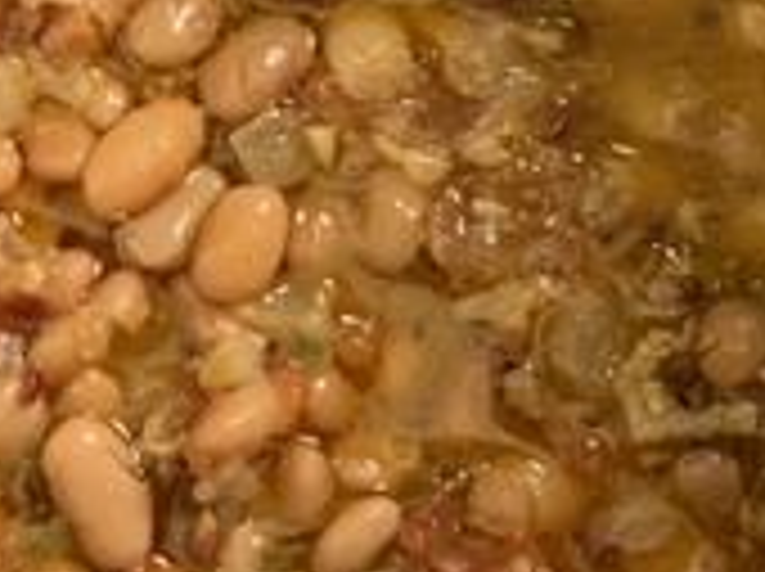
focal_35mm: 98
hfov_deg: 19.8
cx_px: 144
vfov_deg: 14.7
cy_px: -45
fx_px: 2163
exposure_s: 1/40
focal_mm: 4.25
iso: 250
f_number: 1.8
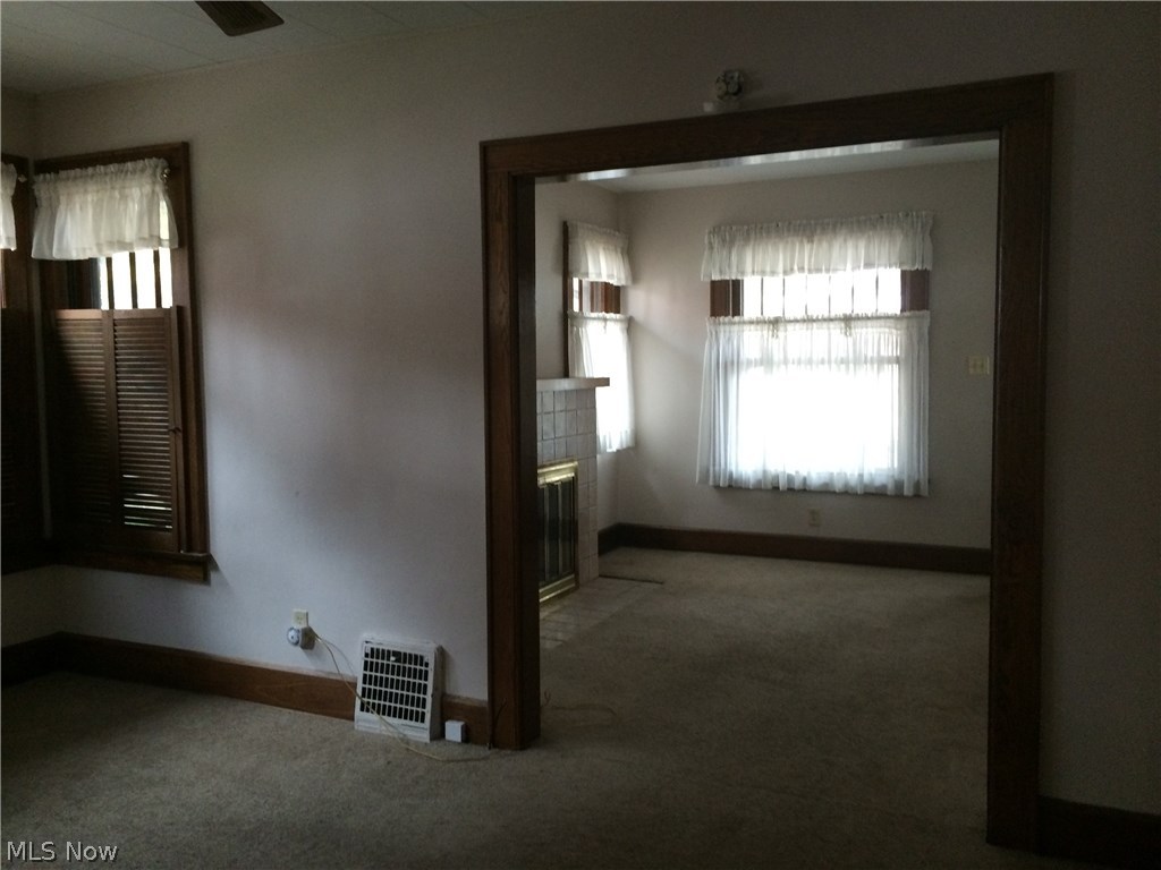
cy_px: 435
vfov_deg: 46.8
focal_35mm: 30
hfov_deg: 60.0
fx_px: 1006
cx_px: 580
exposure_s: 1/30
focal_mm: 4.12
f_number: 2.2
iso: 200
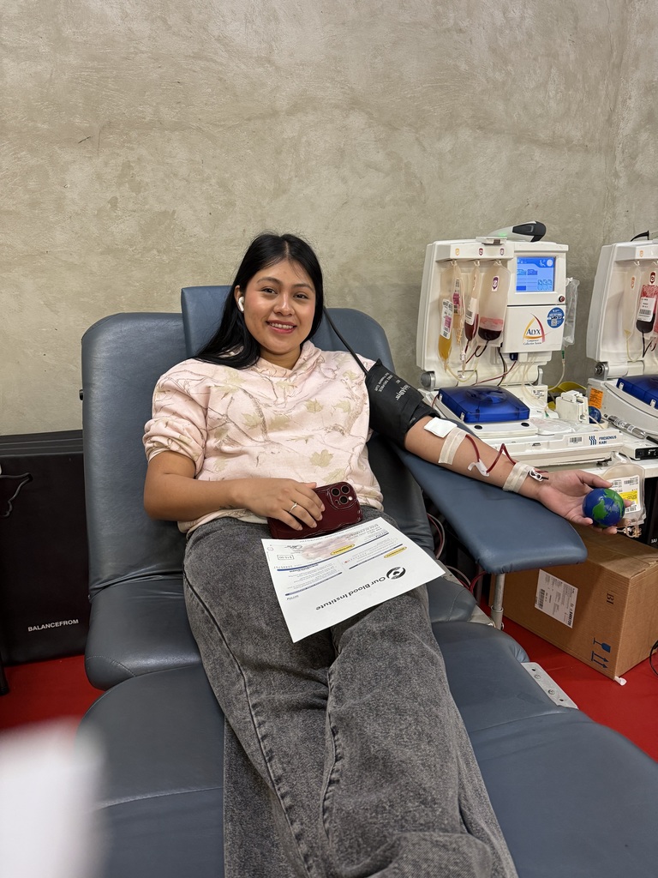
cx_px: 329
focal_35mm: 24
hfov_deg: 56.8
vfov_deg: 71.6
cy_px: 439
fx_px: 608
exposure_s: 1/60
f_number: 1.78
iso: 320
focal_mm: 6.76
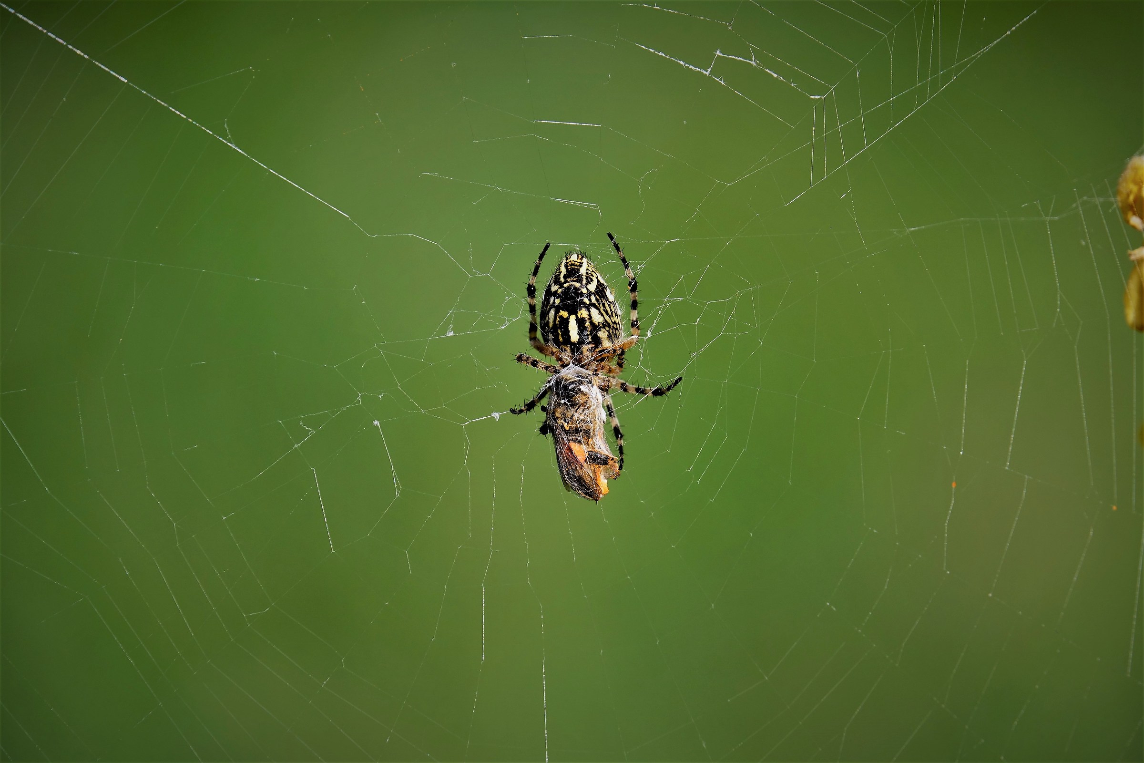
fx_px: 19065
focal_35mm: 600
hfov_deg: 3.4
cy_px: 382
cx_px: 572
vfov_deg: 2.3
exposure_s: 1/500
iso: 100
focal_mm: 220
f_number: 4
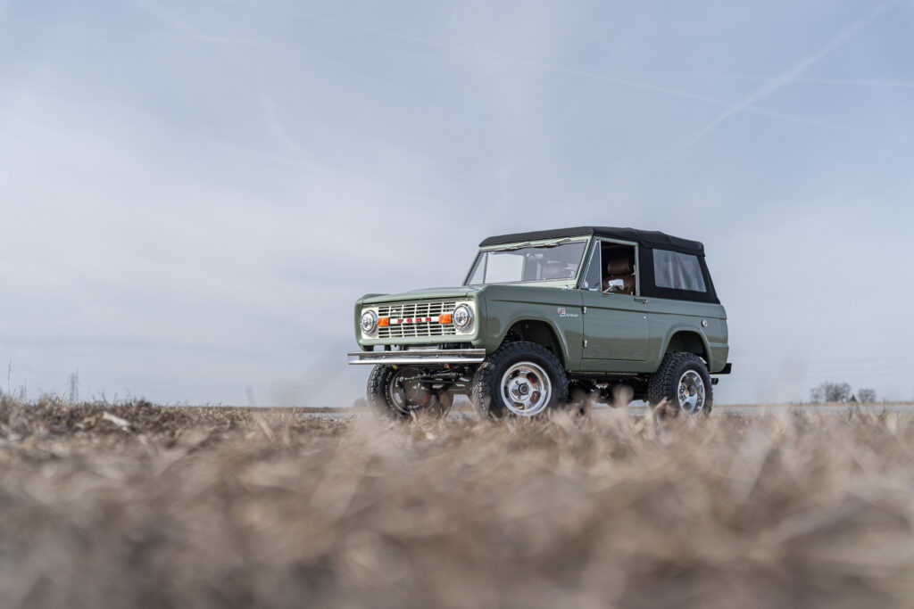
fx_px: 1244
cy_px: 304
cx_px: 457
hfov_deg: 40.3
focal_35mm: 49
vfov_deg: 27.5
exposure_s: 1/2000
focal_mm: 49
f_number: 2.8
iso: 100
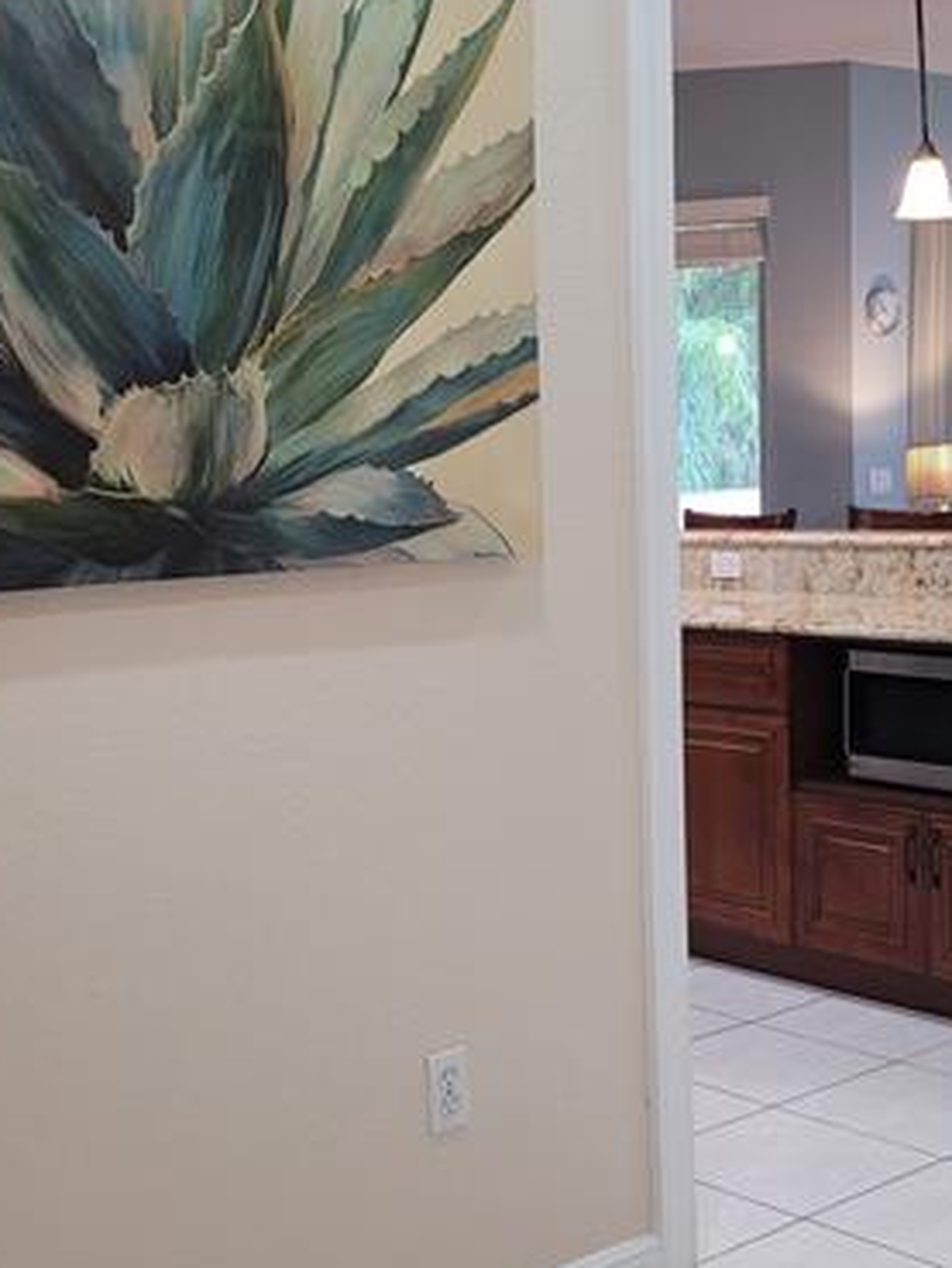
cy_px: 674
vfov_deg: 36.8
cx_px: 392
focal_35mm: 52
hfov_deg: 28.0
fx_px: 1906
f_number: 1.8
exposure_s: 1/60
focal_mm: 7
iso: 160
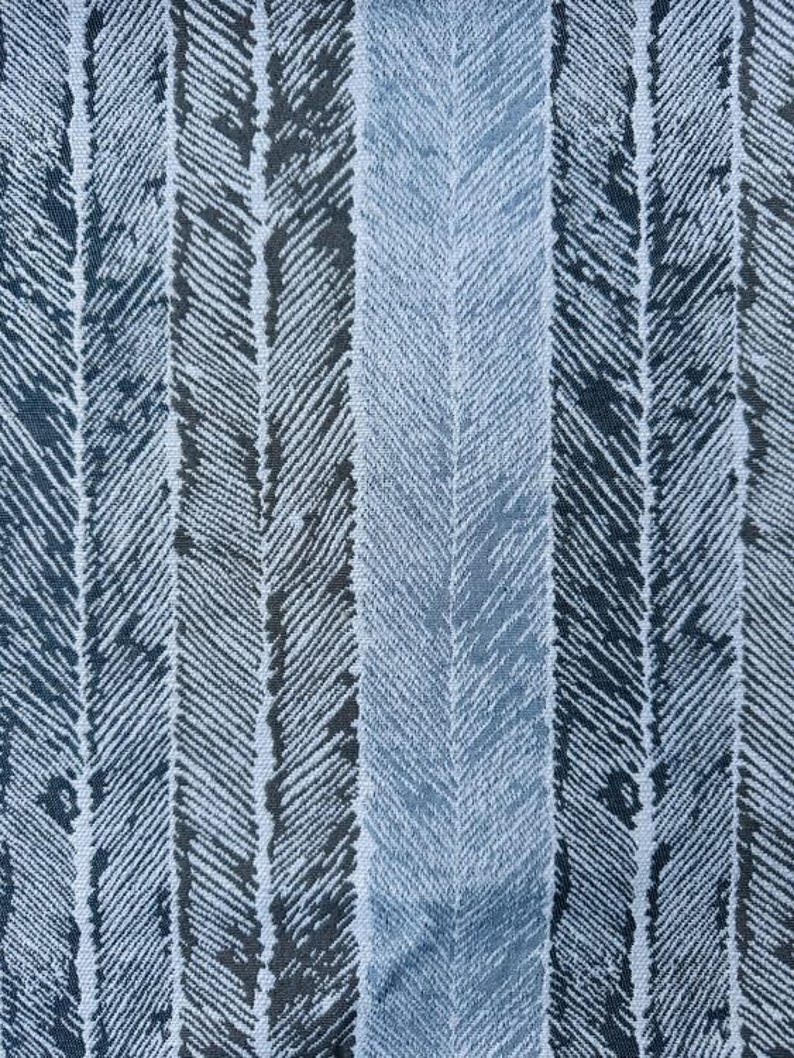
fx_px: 734
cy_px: 529
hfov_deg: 56.8
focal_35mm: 24
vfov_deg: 71.6
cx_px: 397
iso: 250
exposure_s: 1/60
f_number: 1.8
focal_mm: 6.8
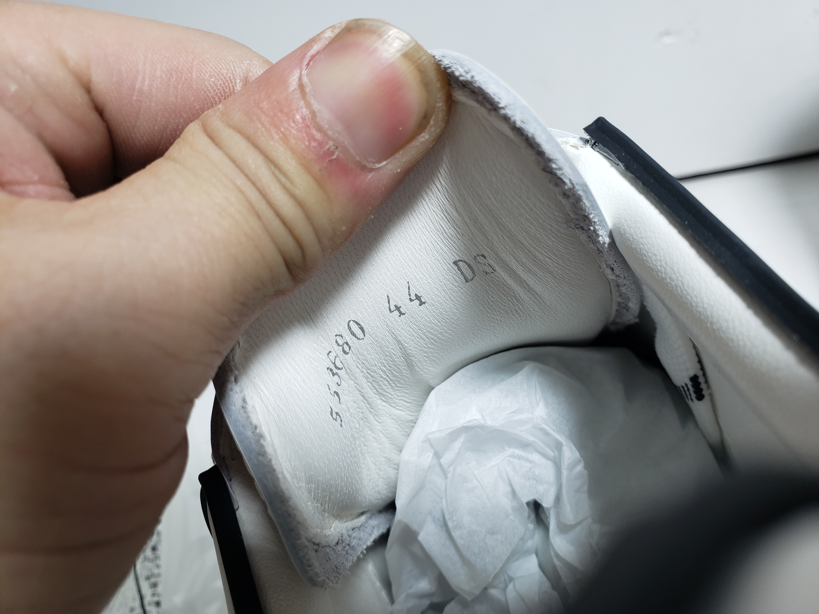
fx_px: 615
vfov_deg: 53.1
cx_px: 410
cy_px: 307
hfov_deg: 67.3
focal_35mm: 26
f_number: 2.4
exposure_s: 1/163
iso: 50
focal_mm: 4.3
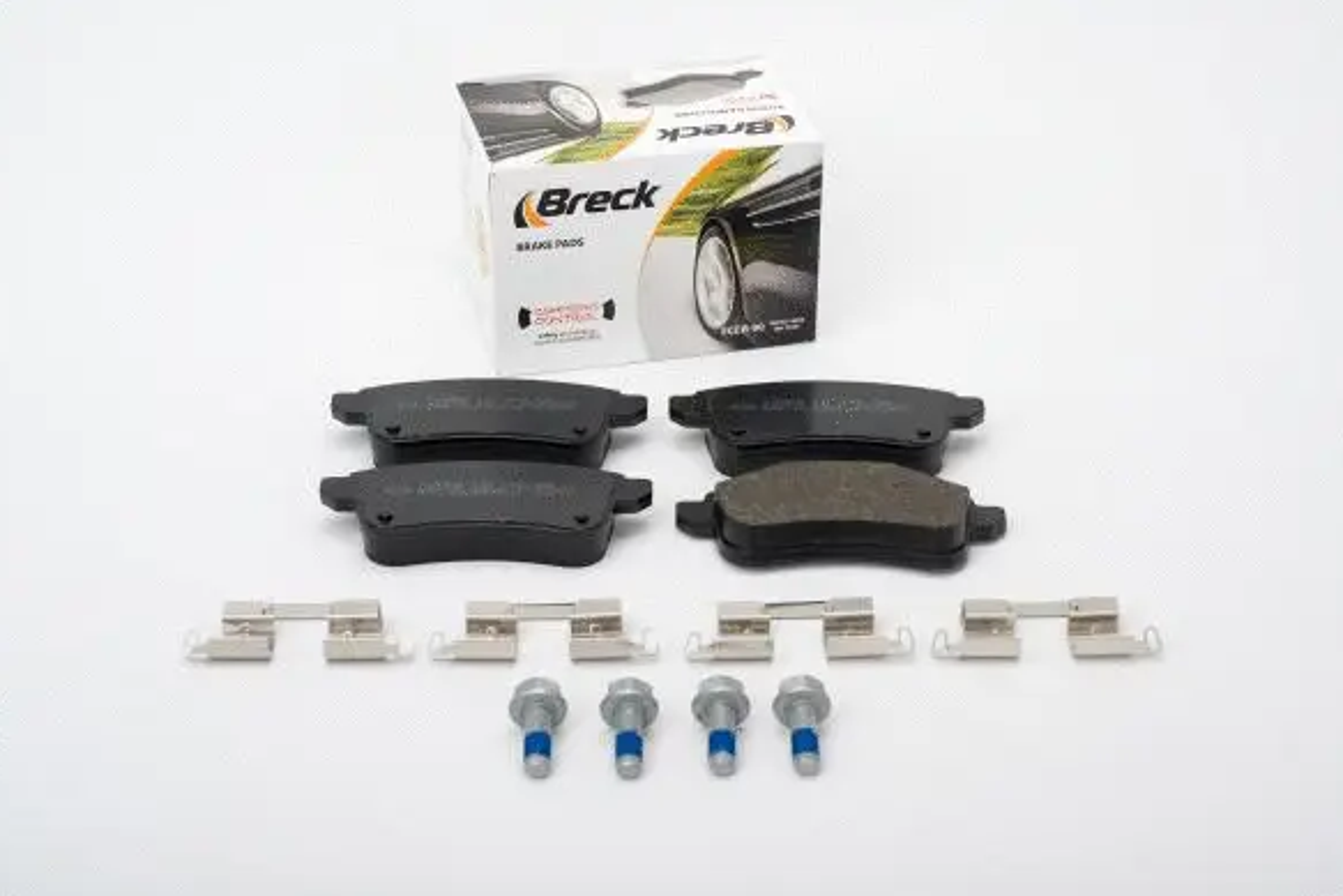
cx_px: 663
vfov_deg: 18.9
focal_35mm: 72
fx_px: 2686
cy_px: 449
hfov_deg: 28.1
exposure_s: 1/160
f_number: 10
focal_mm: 70
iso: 64
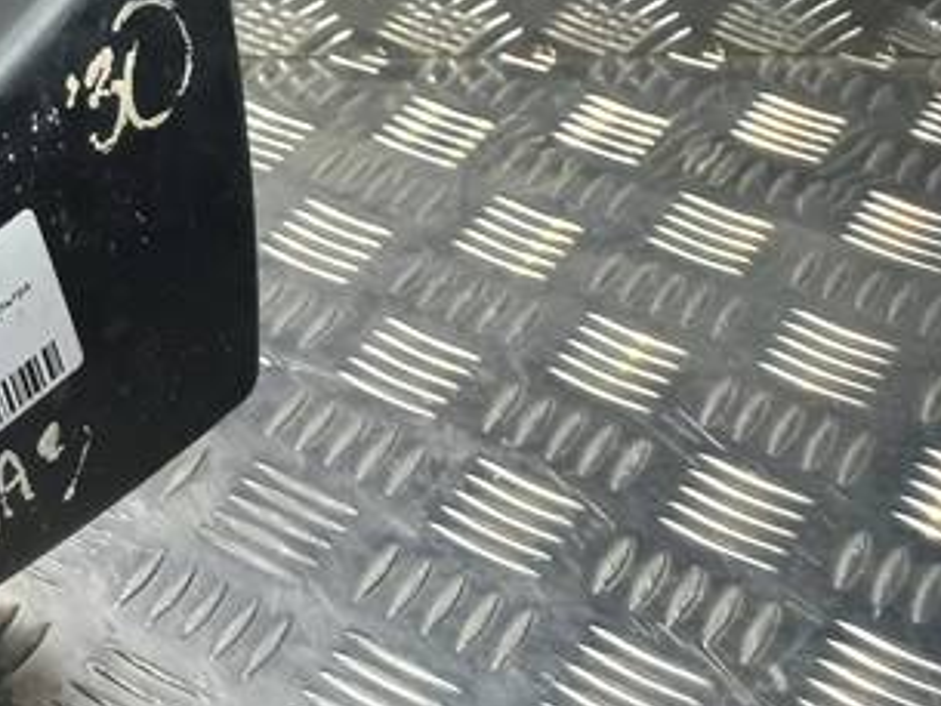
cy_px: -68
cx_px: -580
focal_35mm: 84
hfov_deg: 19.4
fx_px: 2284
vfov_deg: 17.0
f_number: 1.8
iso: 64
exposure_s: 1/50
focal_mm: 4.6
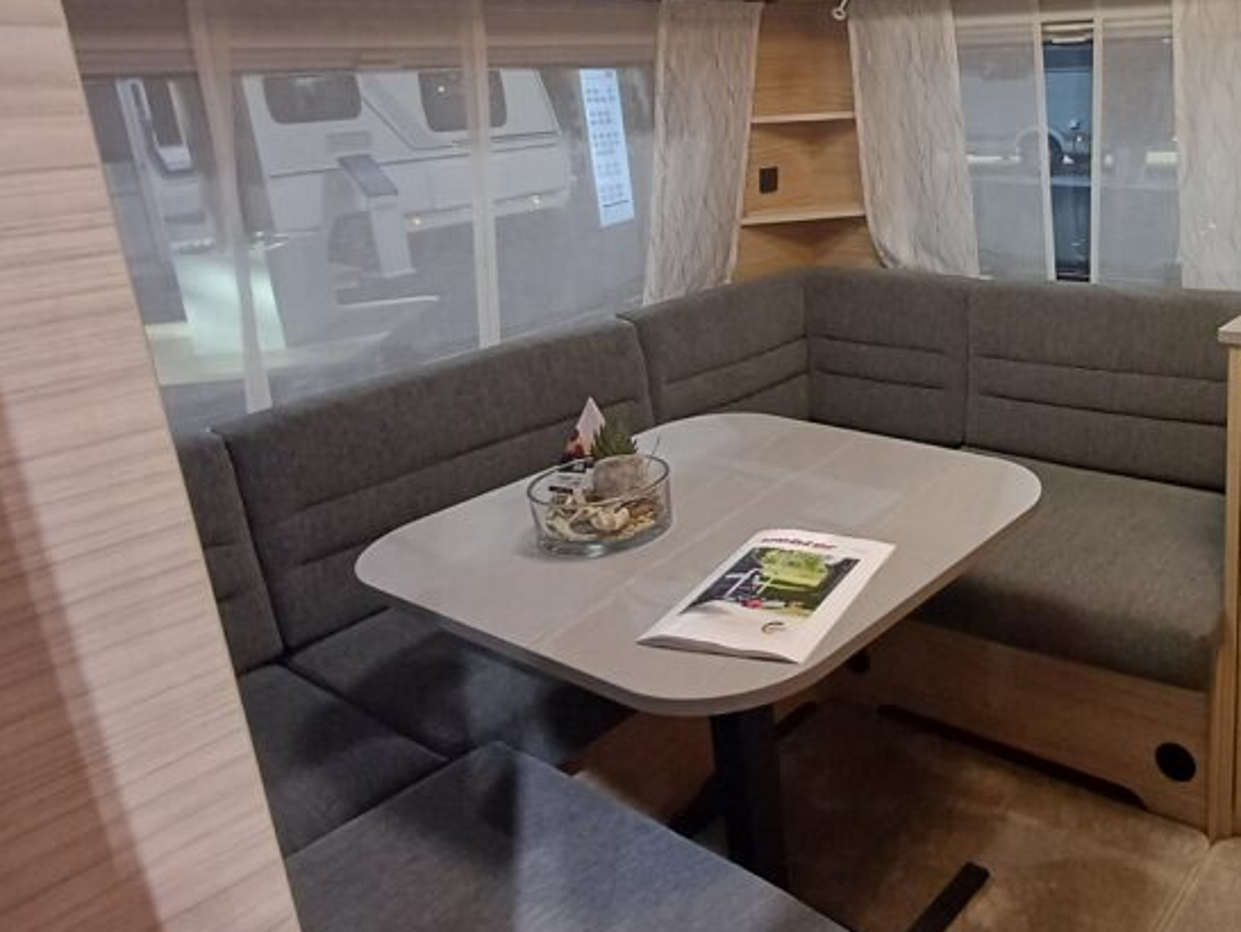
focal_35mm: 30
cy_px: 359
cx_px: 980
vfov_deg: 46.5
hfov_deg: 56.0
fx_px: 1076
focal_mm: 1.64
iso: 125
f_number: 2.2
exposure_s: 1/50
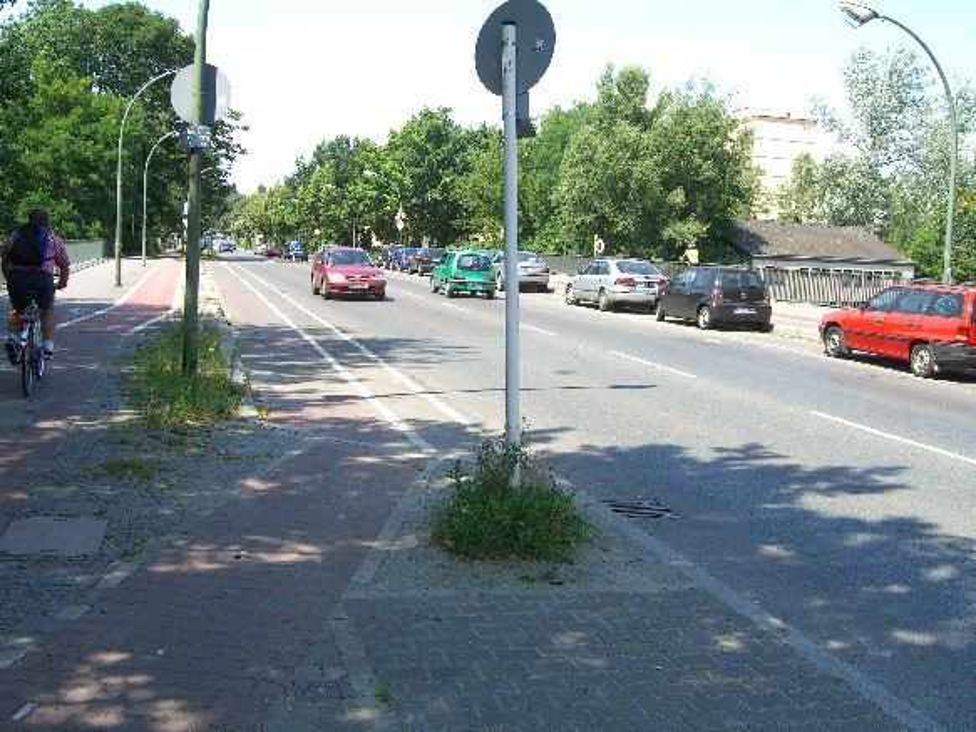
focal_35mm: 38
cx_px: 488
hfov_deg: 49.0
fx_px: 1071
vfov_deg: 37.7
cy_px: 366
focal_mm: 7.9
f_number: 4
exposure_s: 1/250
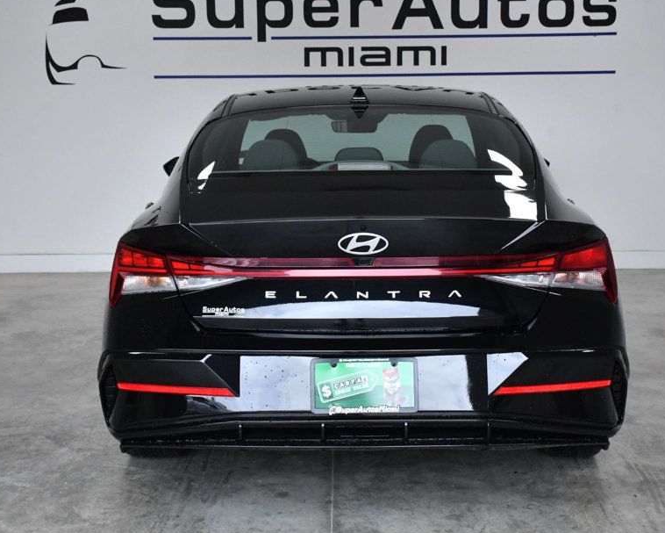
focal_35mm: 57
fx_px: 1122
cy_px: 237
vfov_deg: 26.7
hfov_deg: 33.0
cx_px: 354
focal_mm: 30
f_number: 11
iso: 2500
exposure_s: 1/500
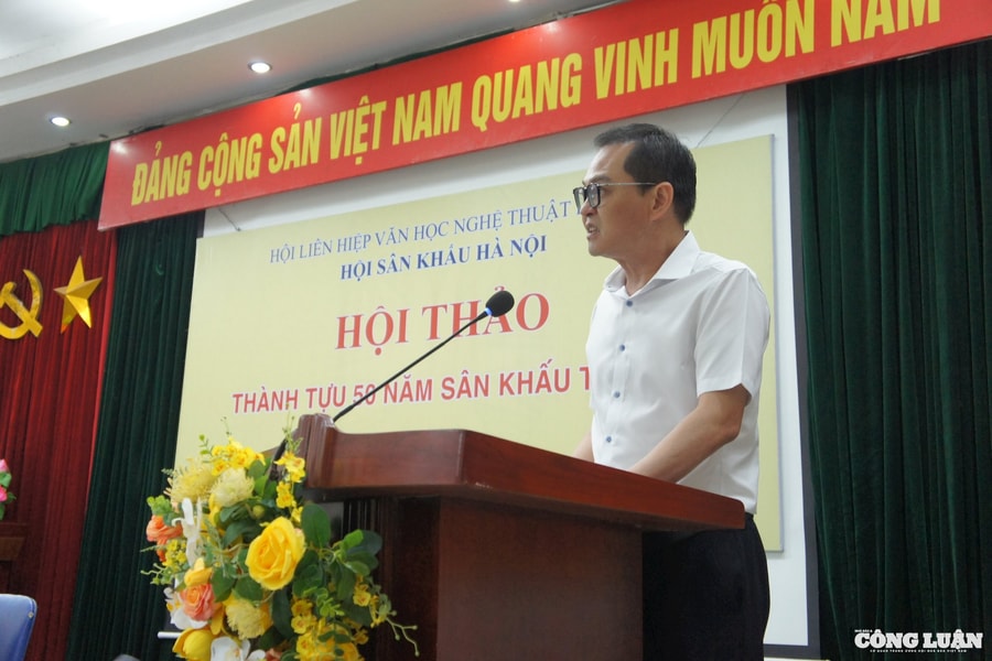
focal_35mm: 44
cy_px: 330
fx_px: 1199
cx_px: 496
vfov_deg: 30.8
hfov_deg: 45.0
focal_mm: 29
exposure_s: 1/100
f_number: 4
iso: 1600
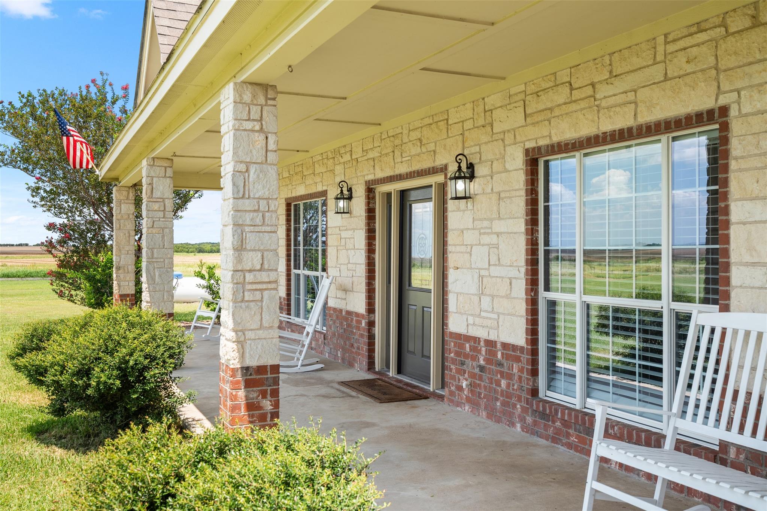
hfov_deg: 54.4
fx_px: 746
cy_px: 256
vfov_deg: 37.8
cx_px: 384
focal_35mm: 35
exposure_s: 1/100
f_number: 8
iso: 100
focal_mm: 35
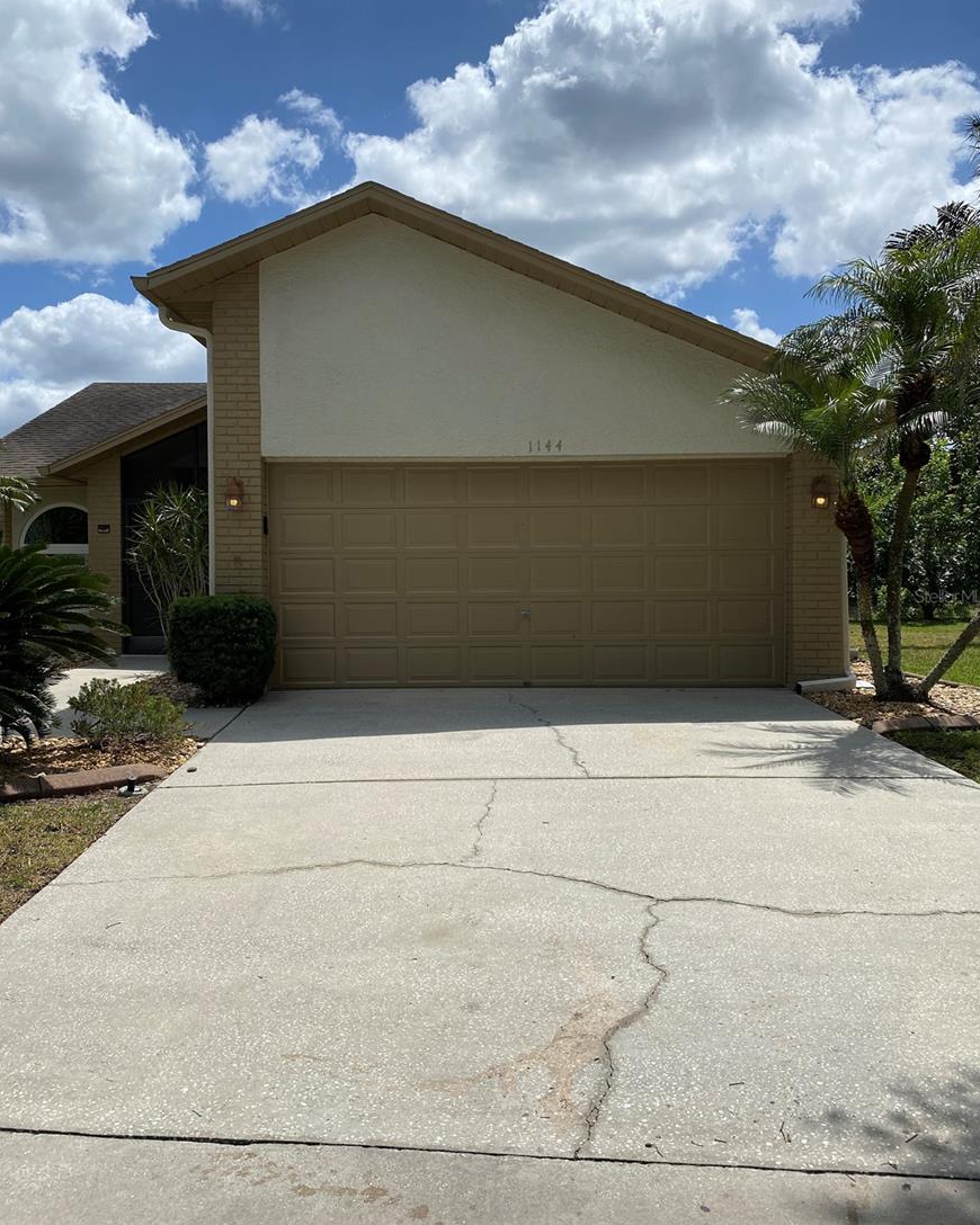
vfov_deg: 62.2
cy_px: 596
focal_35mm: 28
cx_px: 488
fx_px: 1015
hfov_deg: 51.5
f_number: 1.8
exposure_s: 1/6061
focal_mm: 4.25
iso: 32
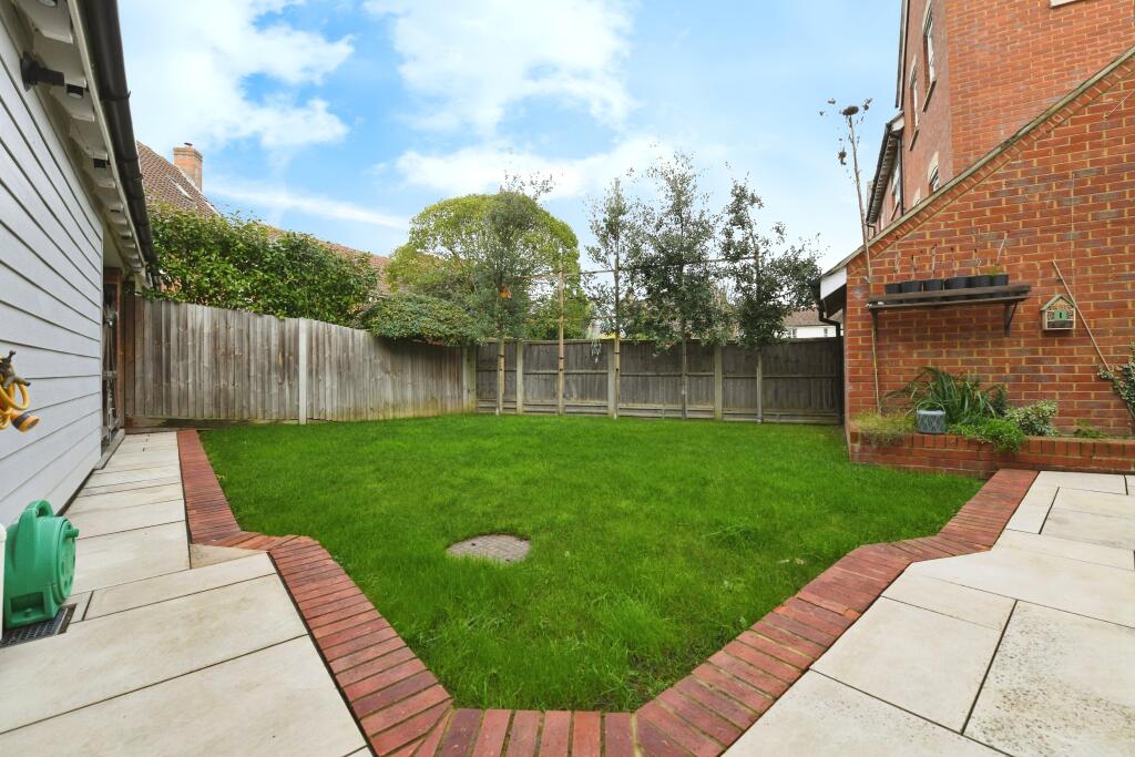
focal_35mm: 15
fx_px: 473
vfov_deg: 77.3
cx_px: 568
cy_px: 378
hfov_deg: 100.4
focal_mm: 15
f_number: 8
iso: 800
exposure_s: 1/250
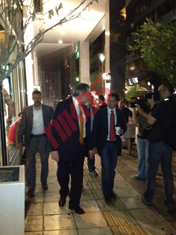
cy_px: 118
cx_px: 88
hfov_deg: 40.7
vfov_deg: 52.6
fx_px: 237
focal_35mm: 35
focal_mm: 4.28
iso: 800
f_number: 2.4
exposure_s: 1/16
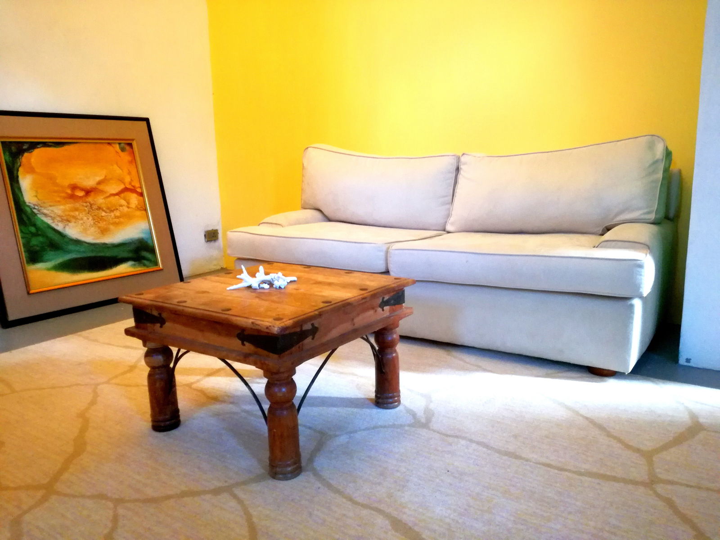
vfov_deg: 51.4
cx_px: 360
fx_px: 562
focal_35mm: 27
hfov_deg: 65.3
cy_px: 270
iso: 640
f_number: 2
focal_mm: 3.79
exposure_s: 1/20
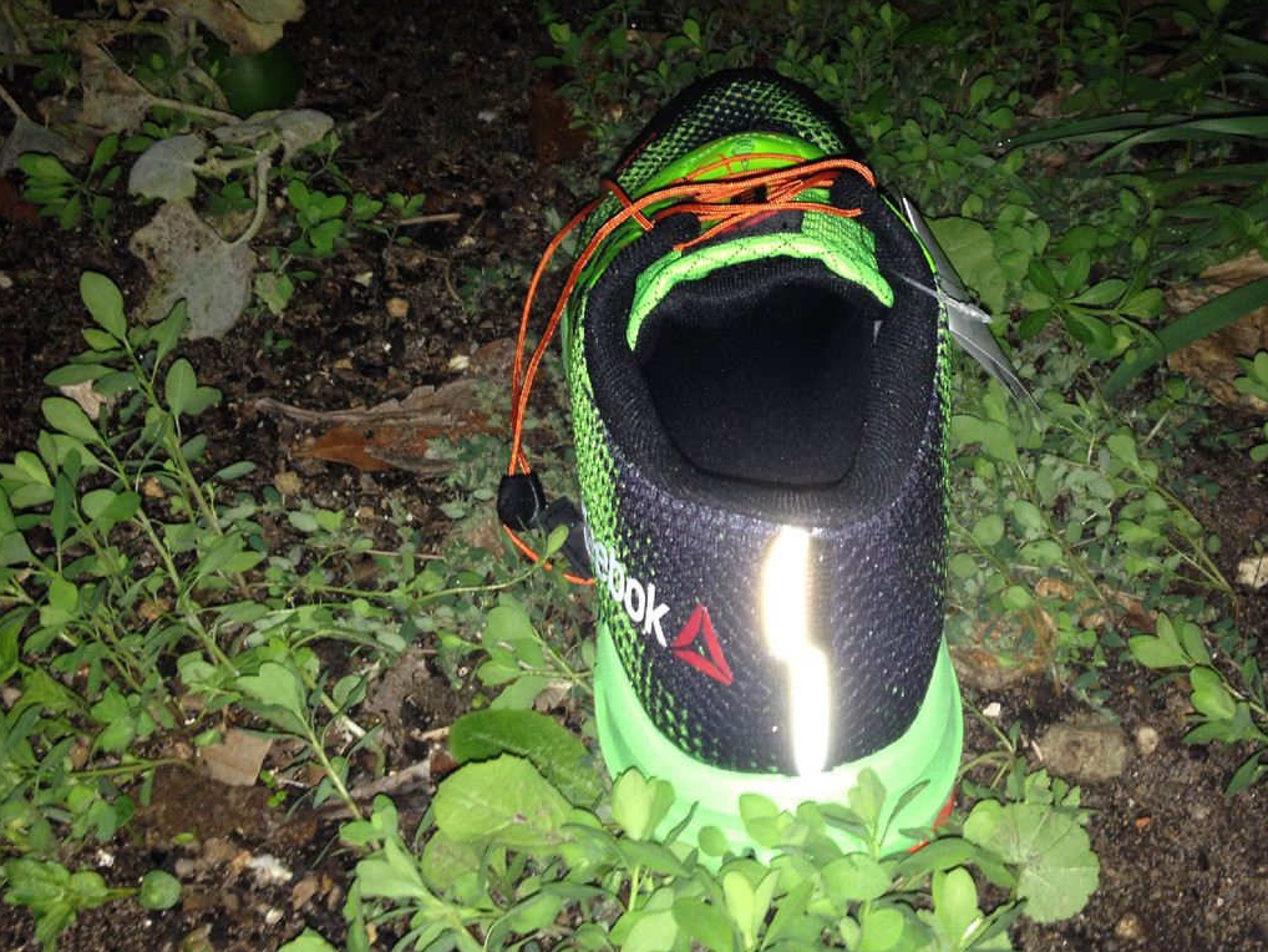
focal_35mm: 44
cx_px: 721
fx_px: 1612
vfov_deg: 32.8
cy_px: 388
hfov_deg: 42.8
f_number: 2.4
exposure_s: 1/16
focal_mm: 4.28
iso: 80
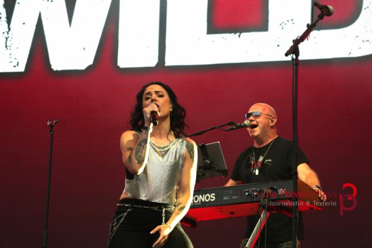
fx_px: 1999
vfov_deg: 7.1
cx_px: 186
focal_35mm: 194
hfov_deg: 10.6
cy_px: 124
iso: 400
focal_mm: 129
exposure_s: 1/200
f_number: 5.6
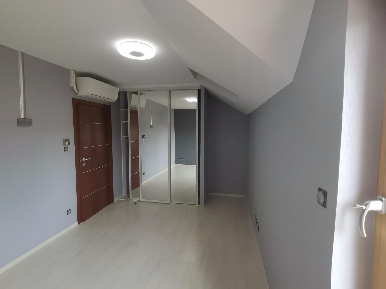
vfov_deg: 74.7
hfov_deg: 91.0
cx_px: 193
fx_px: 190
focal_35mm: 17
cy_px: 144
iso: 80
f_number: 2.4
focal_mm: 1.78
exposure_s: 1/50
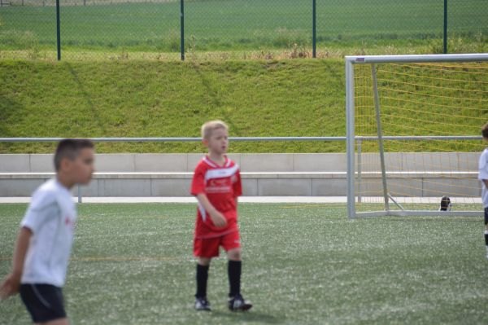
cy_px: 162
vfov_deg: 4.6
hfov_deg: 6.9
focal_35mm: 300
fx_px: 4063
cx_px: 244
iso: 400
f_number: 5.6
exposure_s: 1/1000
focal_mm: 200
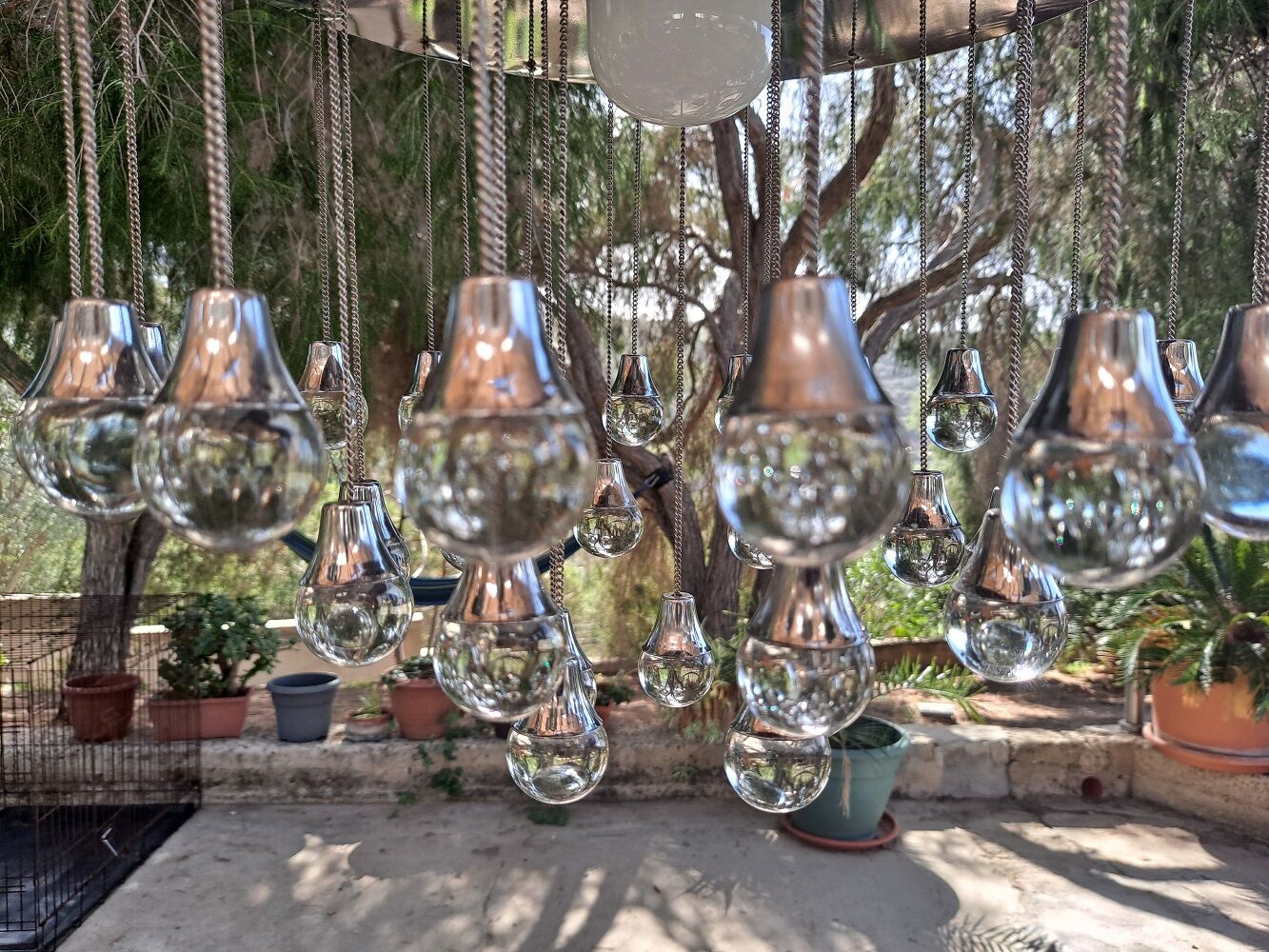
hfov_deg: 69.4
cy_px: 476
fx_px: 917
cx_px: 634
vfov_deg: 54.9
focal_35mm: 25
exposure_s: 1/267
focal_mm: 4.6
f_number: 2
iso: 32
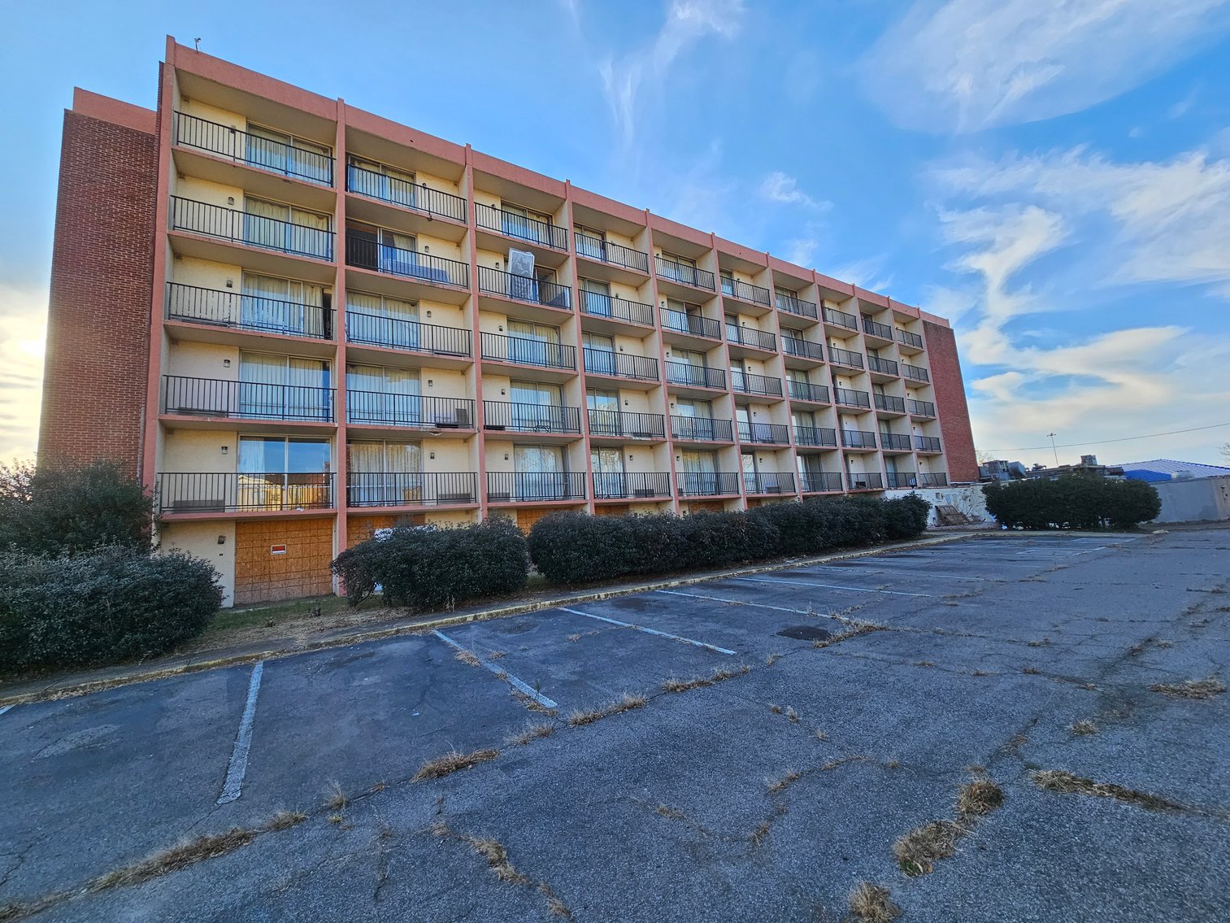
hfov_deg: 106.2
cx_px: 615
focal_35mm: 13
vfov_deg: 89.9
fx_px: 462
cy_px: 462
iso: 100
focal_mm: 2.2
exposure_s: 1/1000
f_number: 2.2
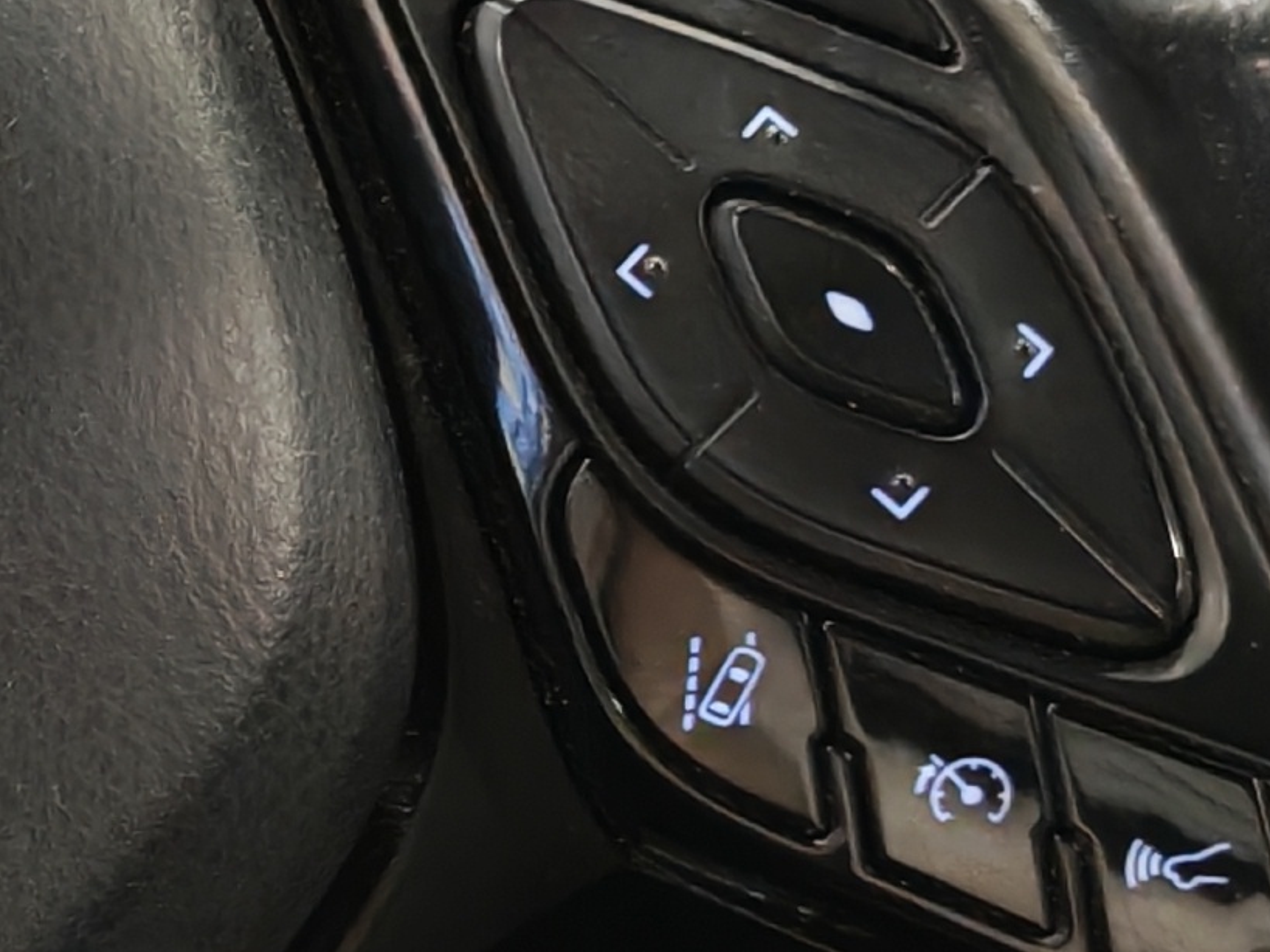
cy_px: 344
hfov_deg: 11.8
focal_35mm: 155
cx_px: -955
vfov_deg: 9.6
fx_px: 5686
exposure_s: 1/50
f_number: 1.9
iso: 2000
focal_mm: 6.12
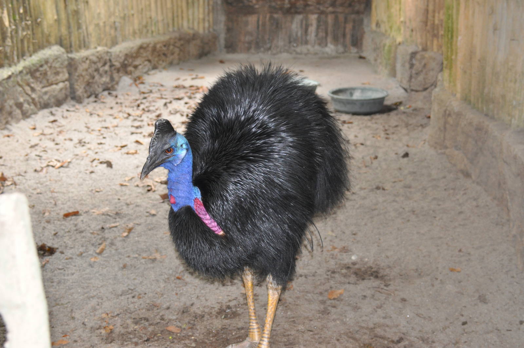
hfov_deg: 28.1
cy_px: 174
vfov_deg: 18.9
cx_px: 262
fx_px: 1047
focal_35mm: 72
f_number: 5.3
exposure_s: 1/60
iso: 1000
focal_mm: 48
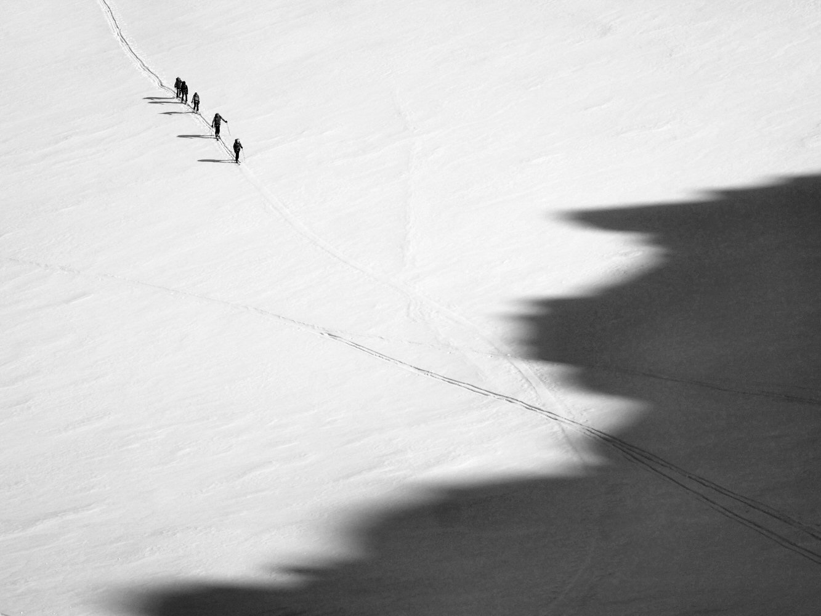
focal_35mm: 100
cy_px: 308
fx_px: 2372
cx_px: 410
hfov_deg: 19.6
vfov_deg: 14.8
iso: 100
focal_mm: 18
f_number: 6.3
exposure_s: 1/640
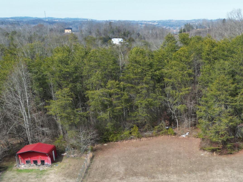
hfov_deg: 28.1
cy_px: 242
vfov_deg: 20.0
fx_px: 470
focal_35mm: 67
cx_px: 209
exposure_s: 1/2000
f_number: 1.7
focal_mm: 6.72
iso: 150
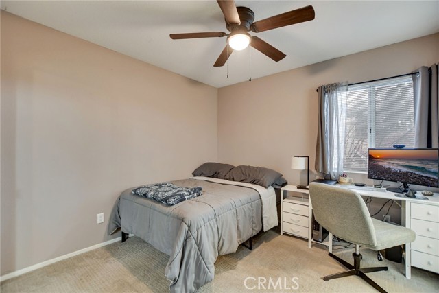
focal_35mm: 15
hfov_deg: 100.4
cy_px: 146
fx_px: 183
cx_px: 220
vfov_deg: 77.4
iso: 400
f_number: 3.5
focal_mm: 10
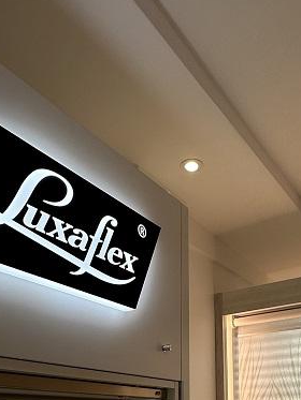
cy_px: 370
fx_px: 417
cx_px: 170
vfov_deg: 45.8
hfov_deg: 39.6
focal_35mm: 36
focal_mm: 2.22
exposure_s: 1/204
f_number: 2.2
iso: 40
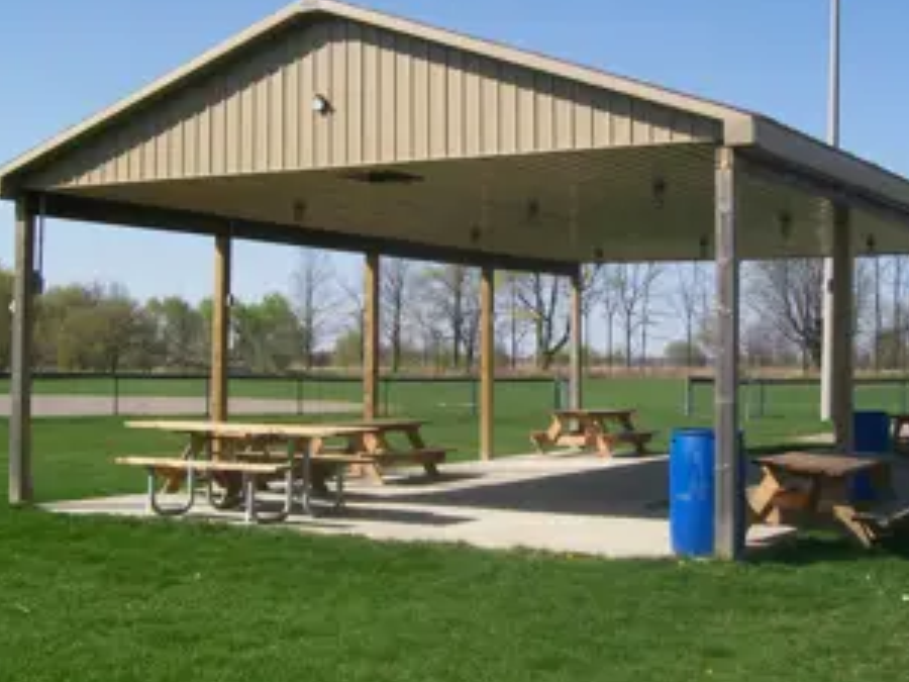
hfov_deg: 34.3
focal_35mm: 56
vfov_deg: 26.1
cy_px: 288
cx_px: 494
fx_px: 1471
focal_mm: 7.6
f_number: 5.4
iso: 64
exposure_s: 1/320
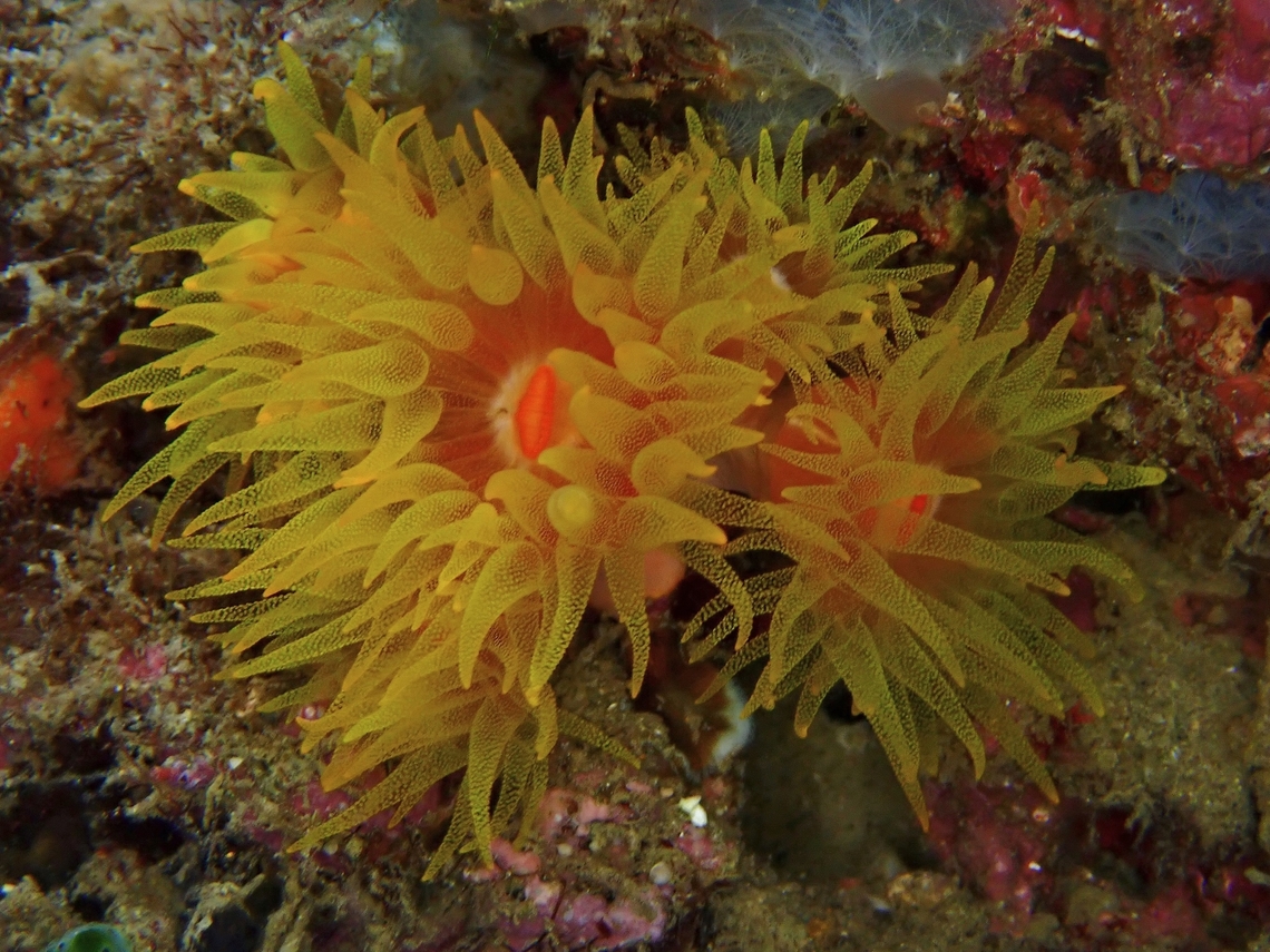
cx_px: 635
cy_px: 476
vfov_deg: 19.1
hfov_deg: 25.3
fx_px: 2825
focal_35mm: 77
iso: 250
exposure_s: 1/160
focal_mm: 13.65
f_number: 5.6
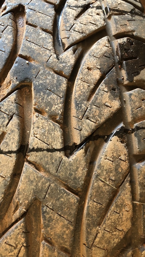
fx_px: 219
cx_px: 44
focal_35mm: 32
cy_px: 126
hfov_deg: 36.2
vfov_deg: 61.0
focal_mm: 3.99
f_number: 1.8
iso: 100
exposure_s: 1/11
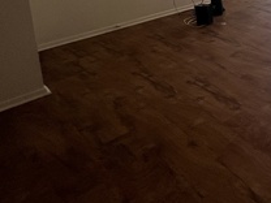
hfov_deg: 29.0
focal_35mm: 40
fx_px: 313
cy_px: -62
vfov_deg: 29.0
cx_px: 406
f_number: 1.8
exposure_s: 1/120
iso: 50
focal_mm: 1.57
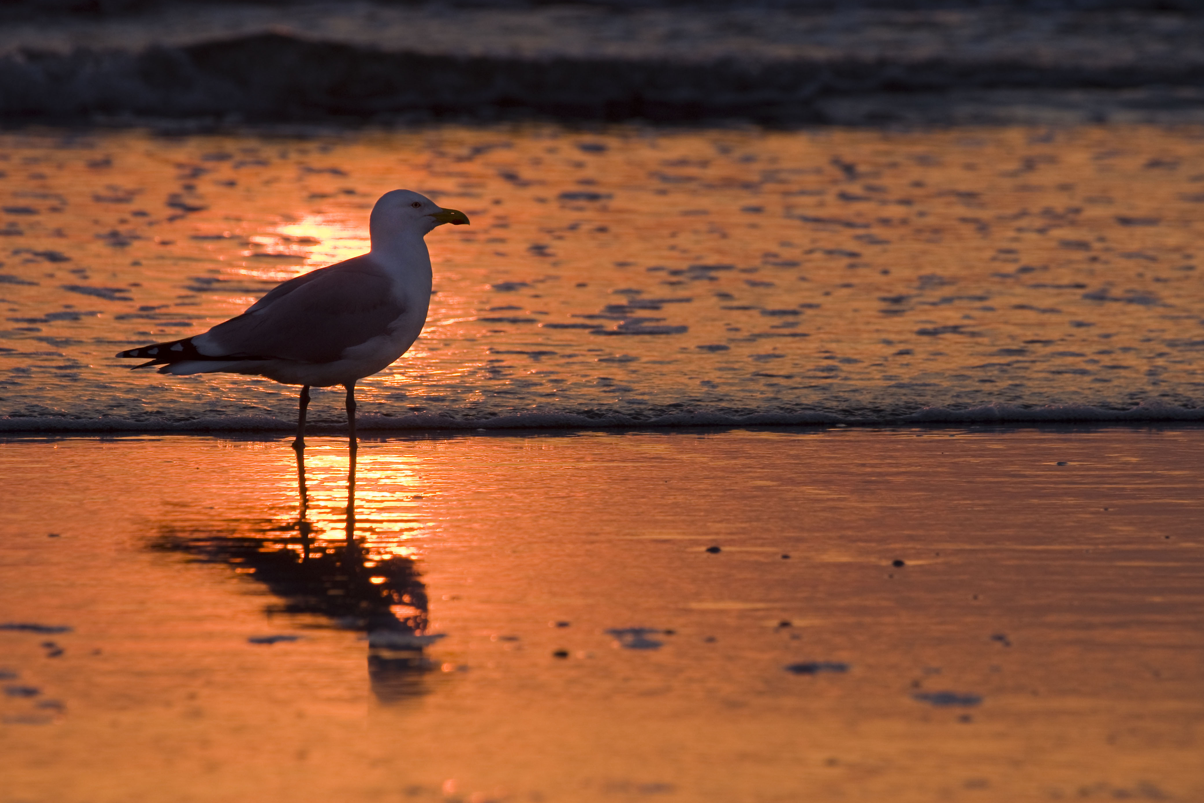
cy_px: 392
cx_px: 603
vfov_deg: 3.0
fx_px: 15417
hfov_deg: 4.5
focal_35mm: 461
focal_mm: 300
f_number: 9
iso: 200
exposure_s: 1/160
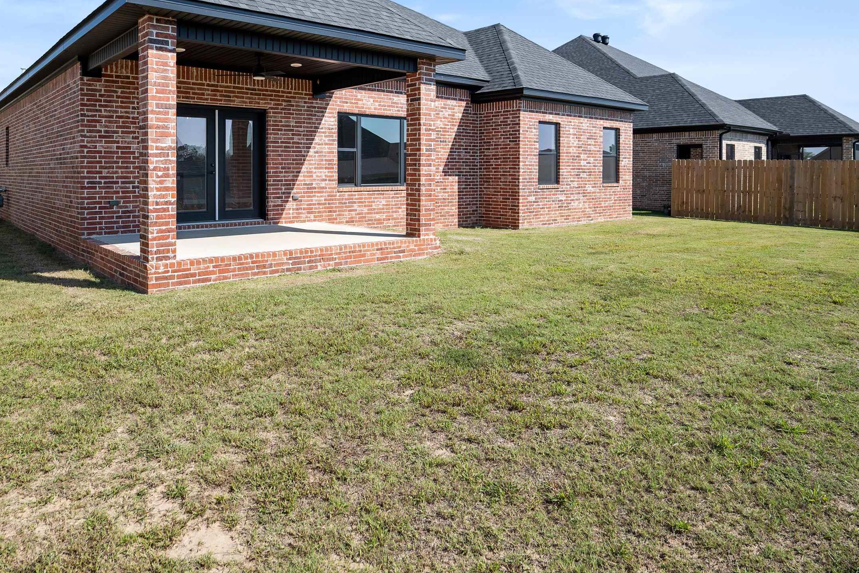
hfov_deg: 75.4
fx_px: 549
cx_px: 352
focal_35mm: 23
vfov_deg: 53.8
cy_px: 183
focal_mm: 16
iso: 100
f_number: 5.6
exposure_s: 1/200
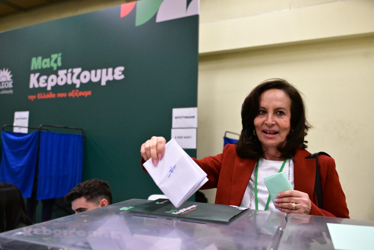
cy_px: 125
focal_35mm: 30
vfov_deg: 43.0
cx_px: 187
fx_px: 317
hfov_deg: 61.1
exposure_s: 1/160
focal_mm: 30.5
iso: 8000
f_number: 3.5
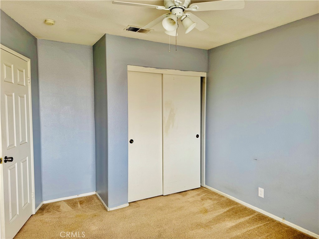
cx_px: 160
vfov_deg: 56.8
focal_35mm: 24
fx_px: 221
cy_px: 120
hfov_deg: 71.6
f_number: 1.78
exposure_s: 1/121
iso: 100
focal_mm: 6.76
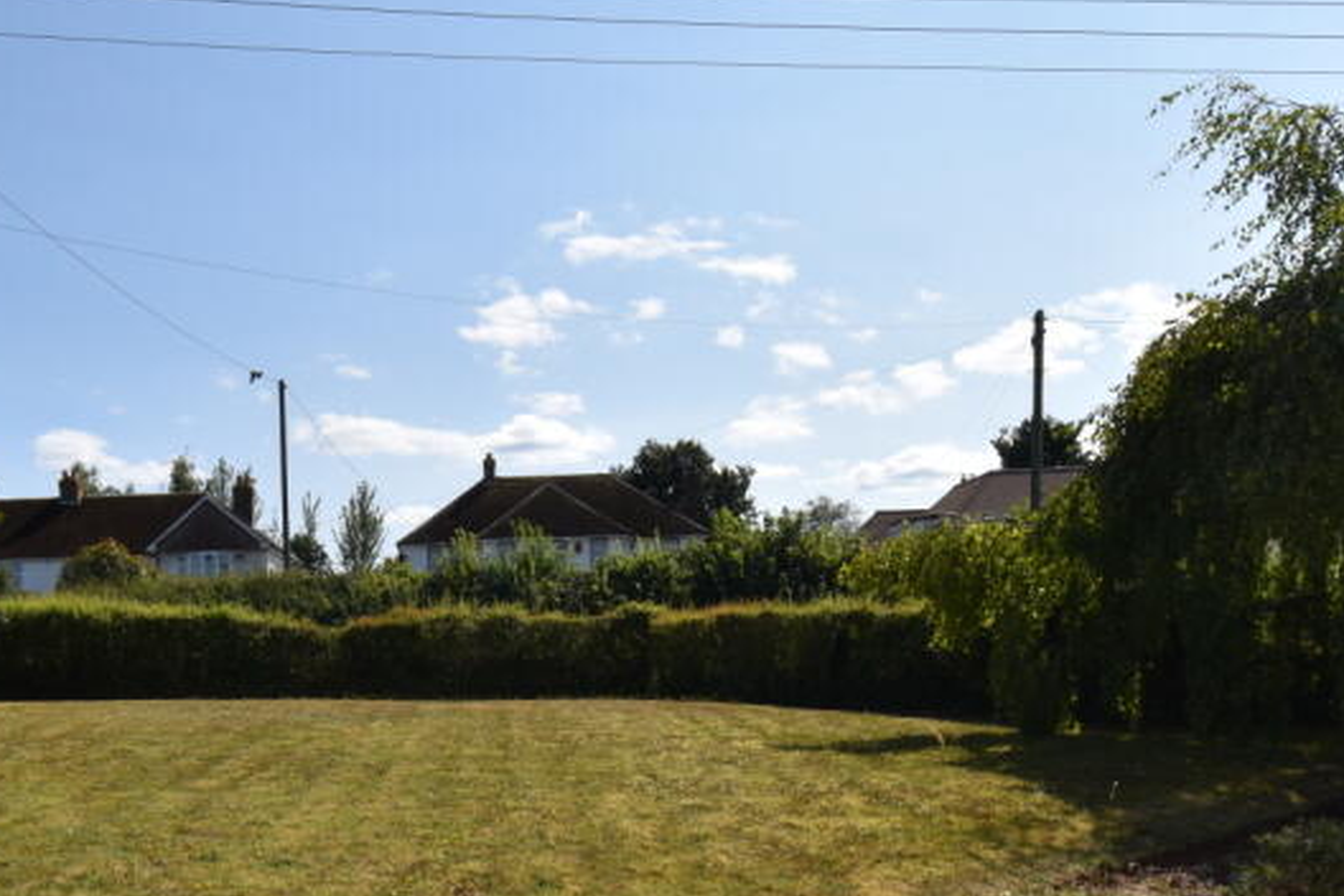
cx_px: 372
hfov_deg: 54.4
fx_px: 1250
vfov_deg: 37.3
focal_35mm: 33
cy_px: 775
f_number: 11
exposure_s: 1/200
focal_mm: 11.5
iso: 100
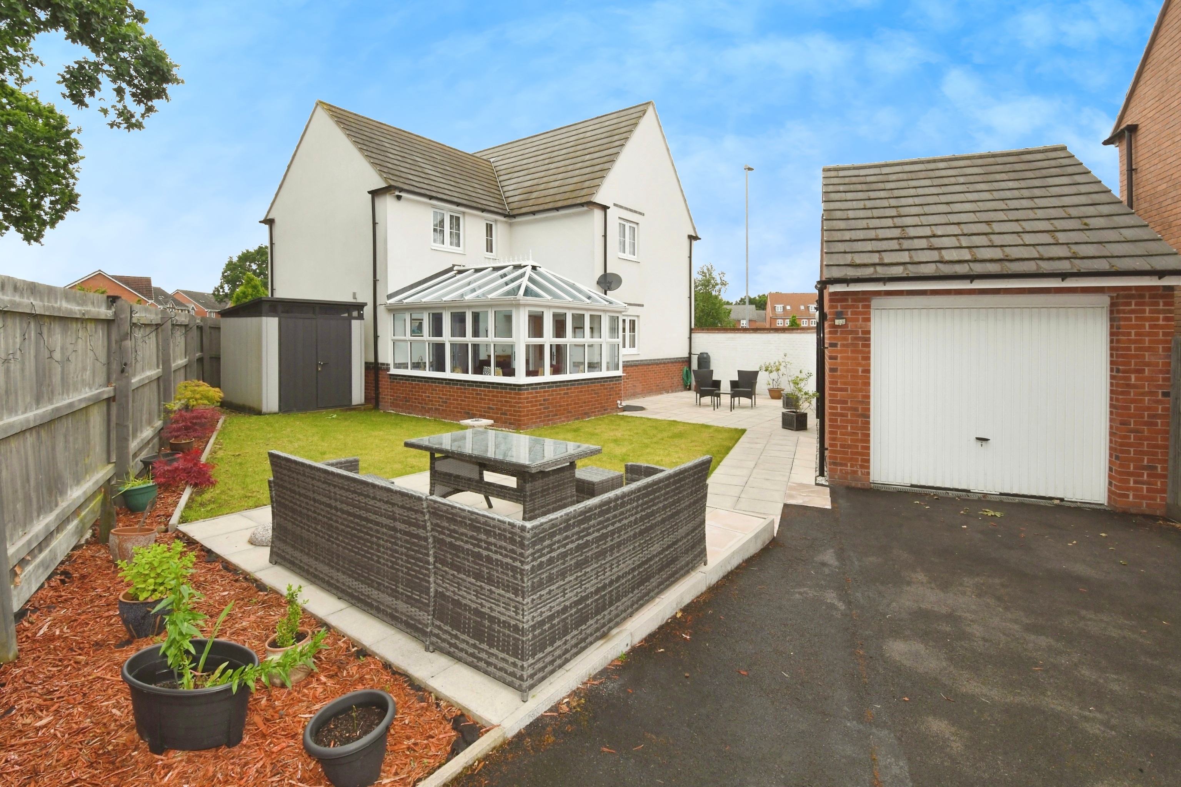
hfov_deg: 100.4
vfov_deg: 77.3
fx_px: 492
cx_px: 590
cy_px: 394
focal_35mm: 15
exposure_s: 1/250
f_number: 10
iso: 800
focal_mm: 10
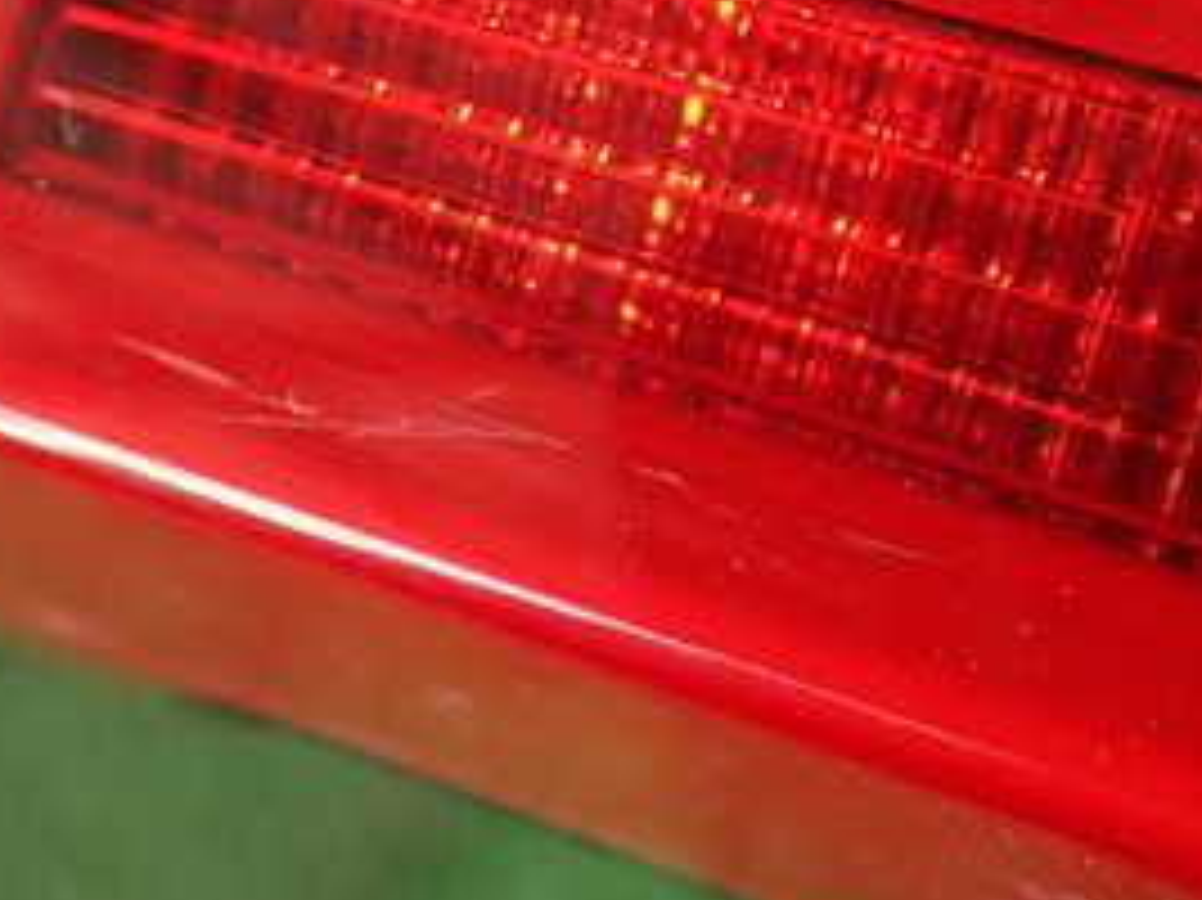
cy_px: 364
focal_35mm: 72
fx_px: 2499
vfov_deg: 20.4
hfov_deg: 26.9
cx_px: 419
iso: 200
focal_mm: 5.79
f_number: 2.4
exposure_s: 1/50
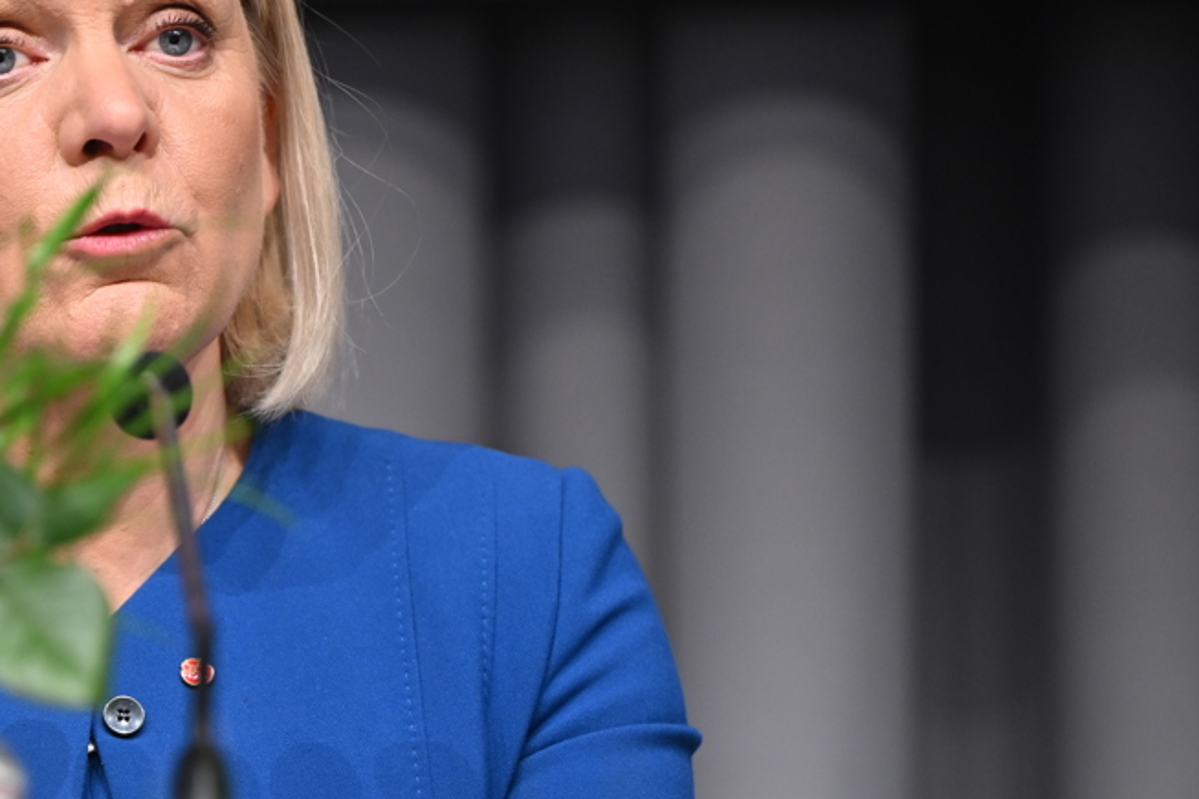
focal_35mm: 416
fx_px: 13854
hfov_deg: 4.9
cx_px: 104
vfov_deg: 3.3
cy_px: 531
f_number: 2.8
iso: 1000
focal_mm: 200
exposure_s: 1/200
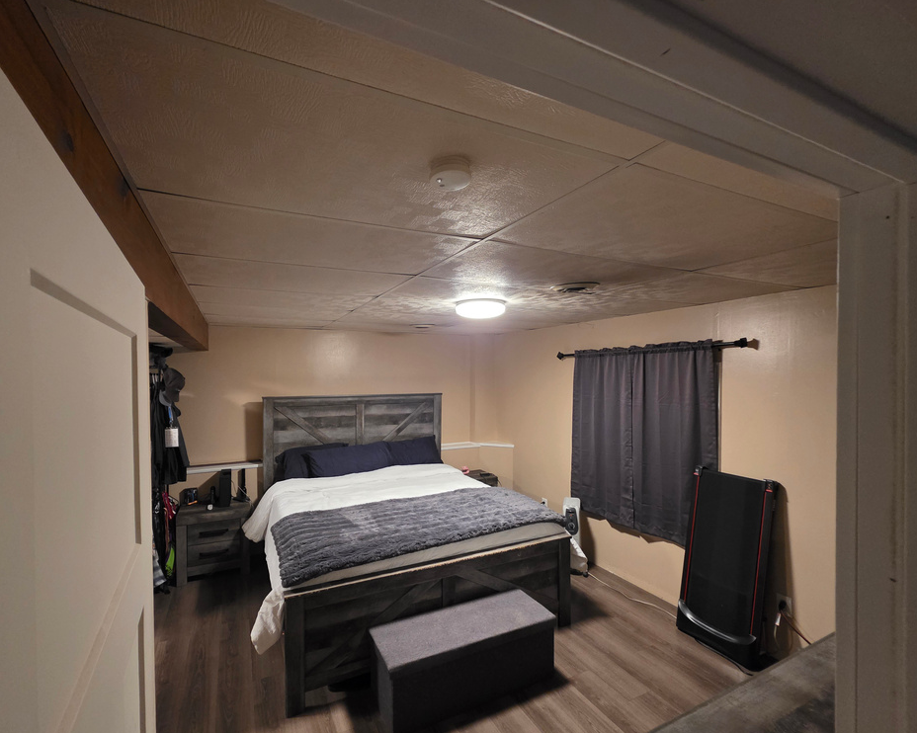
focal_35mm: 14
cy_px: 375
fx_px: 380
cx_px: 417
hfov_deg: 100.4
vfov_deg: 87.9
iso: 800
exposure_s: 1/60
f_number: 1.9
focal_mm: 2.2
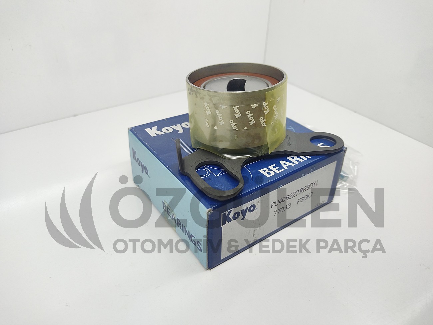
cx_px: 216
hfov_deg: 67.3
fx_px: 325
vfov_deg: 53.1
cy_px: 162
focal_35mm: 26
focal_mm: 4.74
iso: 142
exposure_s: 1/100
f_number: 1.79
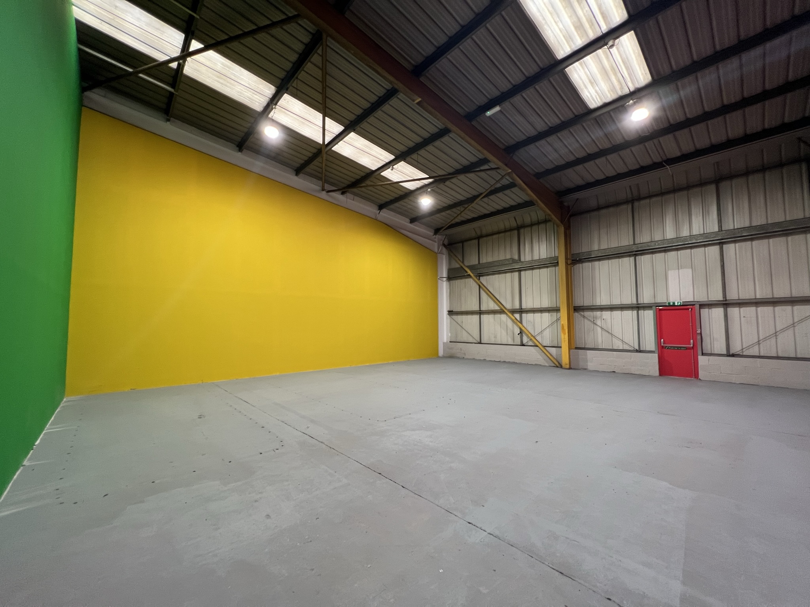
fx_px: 304
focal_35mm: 13
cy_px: 304
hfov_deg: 106.2
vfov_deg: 89.9
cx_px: 405
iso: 160
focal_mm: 1.57
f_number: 1.8
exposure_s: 1/100
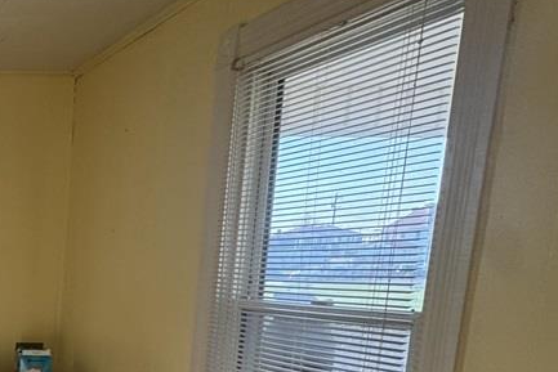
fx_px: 667
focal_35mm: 43
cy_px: 373
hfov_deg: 31.3
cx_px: -215
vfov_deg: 29.2
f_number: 2.2
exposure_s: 1/117
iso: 40
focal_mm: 2.22
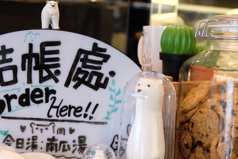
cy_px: 92
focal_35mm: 65
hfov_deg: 30.6
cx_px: 70
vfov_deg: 20.9
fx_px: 430
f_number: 3.2
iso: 800
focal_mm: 27.7
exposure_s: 1/45
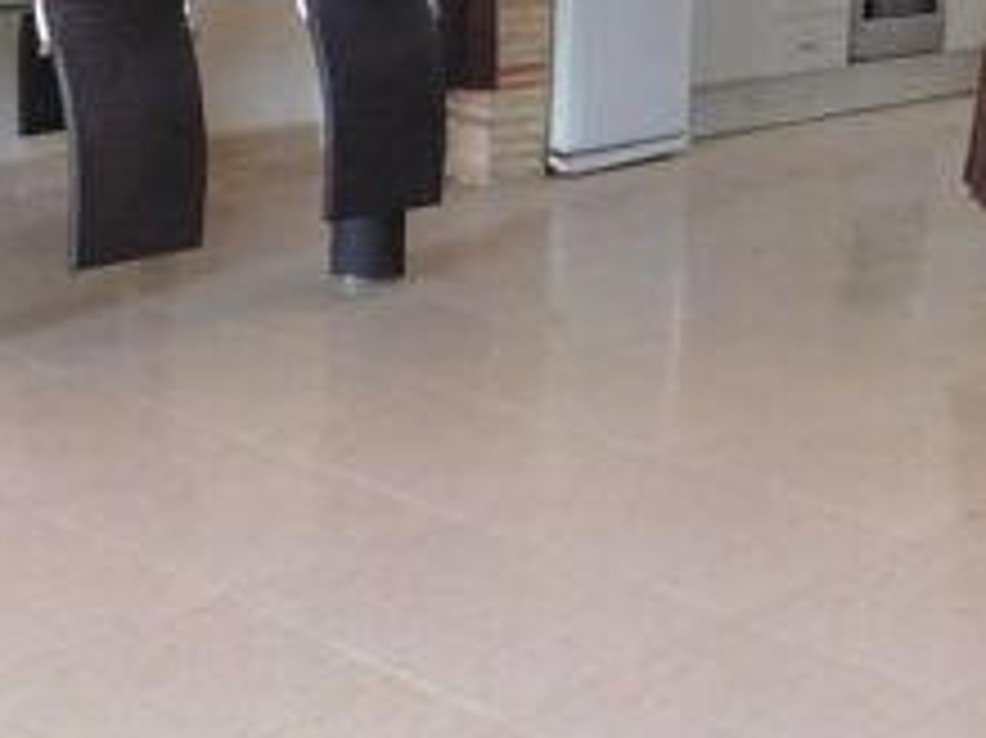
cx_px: 142
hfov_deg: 25.7
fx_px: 2107
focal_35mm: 74
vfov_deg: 19.1
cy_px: -76
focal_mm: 4
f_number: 3
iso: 400
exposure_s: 1/30
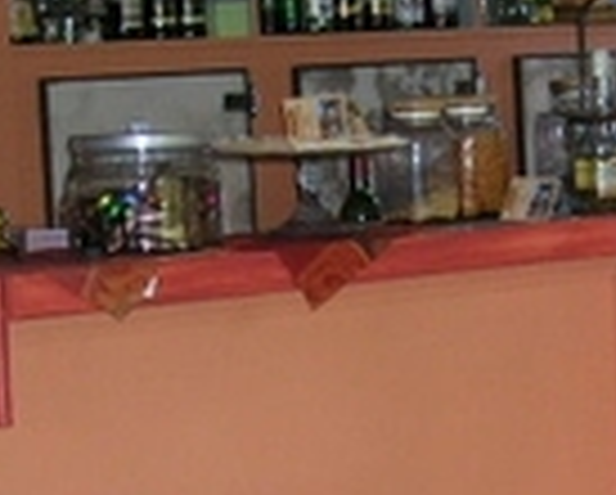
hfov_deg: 13.2
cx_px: 432
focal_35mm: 145
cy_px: 288
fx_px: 2647
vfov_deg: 10.7
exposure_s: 1/60.1
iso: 108
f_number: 2.9
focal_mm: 5.7
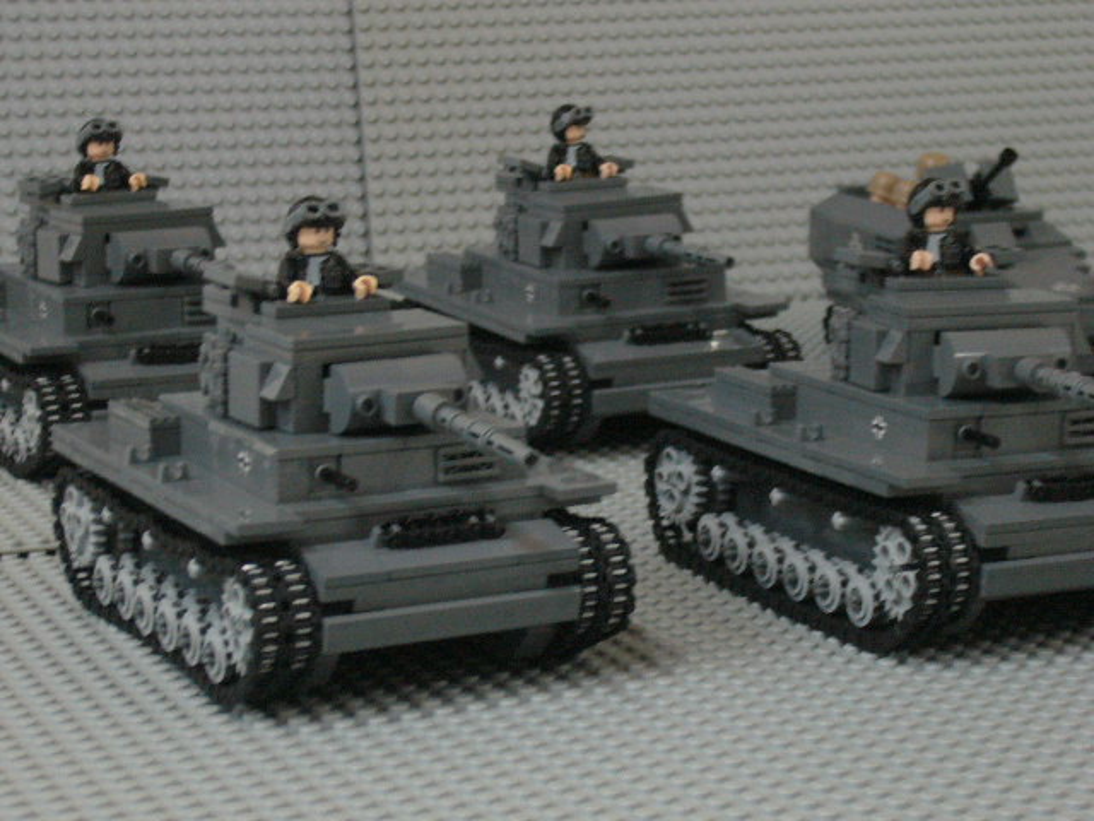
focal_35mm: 86
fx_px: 2718
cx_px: 547
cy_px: 410
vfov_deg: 17.2
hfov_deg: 22.8
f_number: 4.5
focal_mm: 14.3
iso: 200
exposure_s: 1/8
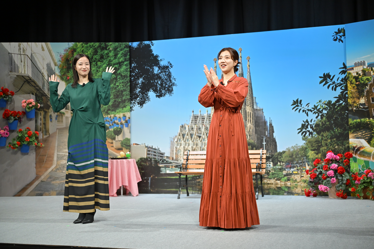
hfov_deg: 38.9
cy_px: 124
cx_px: 187
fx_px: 530
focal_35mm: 51
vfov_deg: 26.5
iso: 1600
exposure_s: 1/400
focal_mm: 51
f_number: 2.8
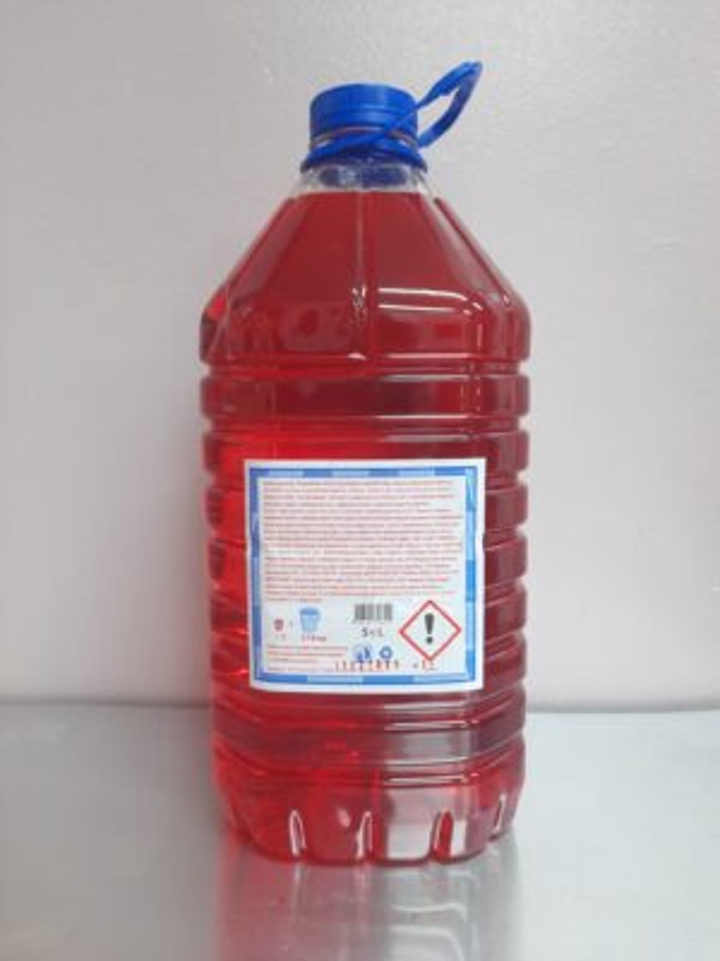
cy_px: 480
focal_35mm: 25
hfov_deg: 54.9
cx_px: 360
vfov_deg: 69.4
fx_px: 693
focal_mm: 4.6
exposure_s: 1/60
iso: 400
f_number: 2
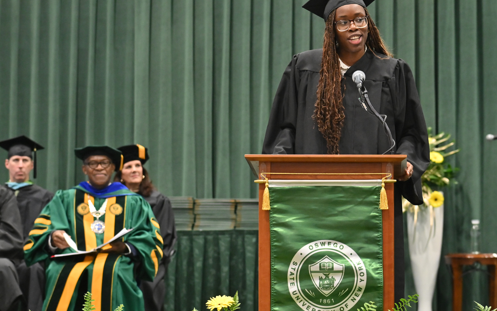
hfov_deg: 15.4
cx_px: 290
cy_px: 135
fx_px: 1842
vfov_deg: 9.6
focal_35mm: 136
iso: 2500
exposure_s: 1/250
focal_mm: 100
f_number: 4.5
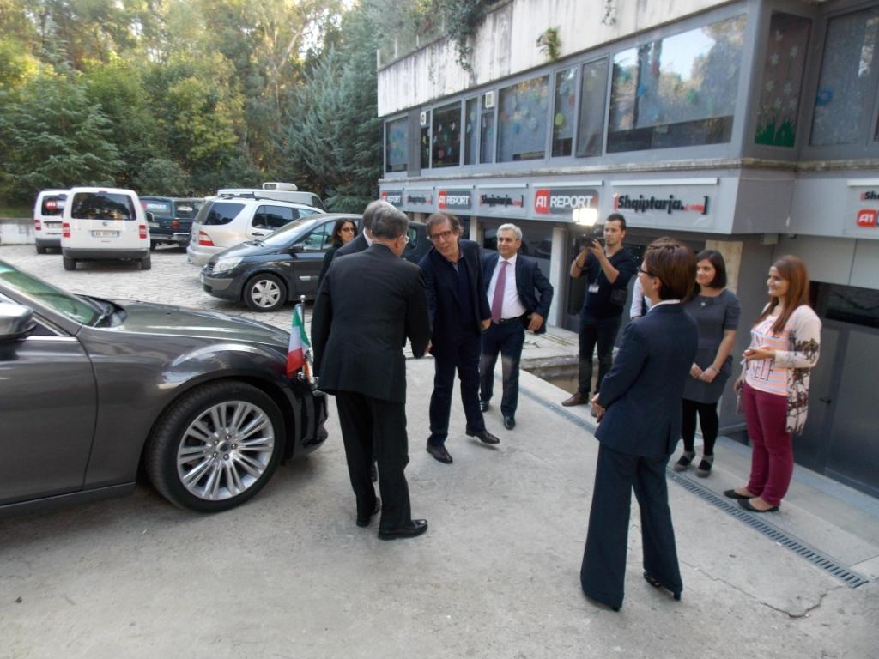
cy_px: 330
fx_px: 584
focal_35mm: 23
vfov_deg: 58.9
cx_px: 440
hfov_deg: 73.9
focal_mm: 4
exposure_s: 1/50
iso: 80
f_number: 3.1
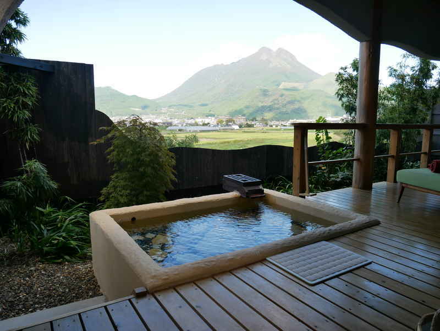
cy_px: 166
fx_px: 305
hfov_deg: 71.6
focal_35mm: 24
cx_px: 220
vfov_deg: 56.9
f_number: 5
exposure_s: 1/200
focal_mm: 12
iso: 200
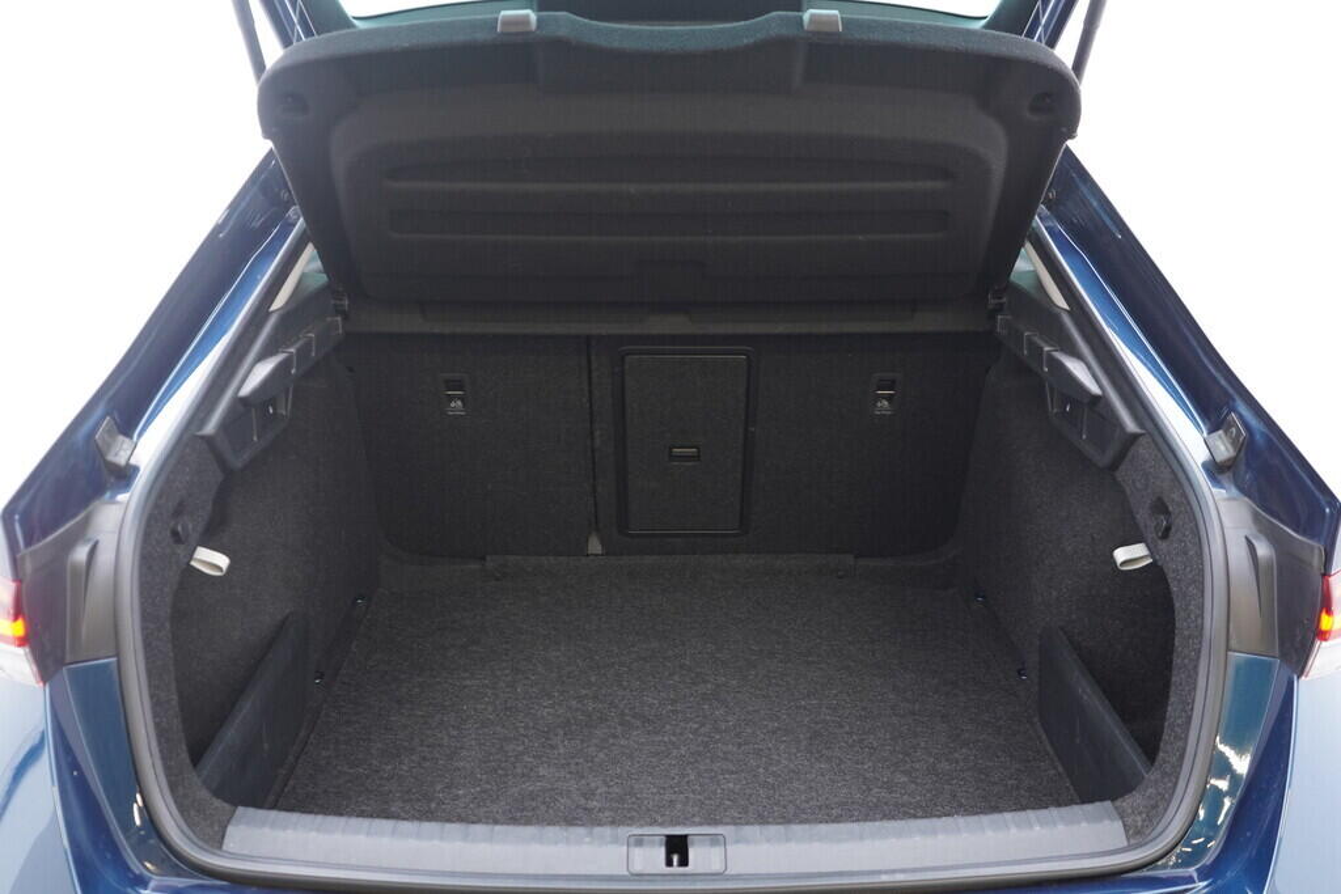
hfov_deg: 53.1
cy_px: 447
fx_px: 1341
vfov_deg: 36.9
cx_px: 670
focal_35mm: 36
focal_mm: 24
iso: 500
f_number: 2.8
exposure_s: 1/40
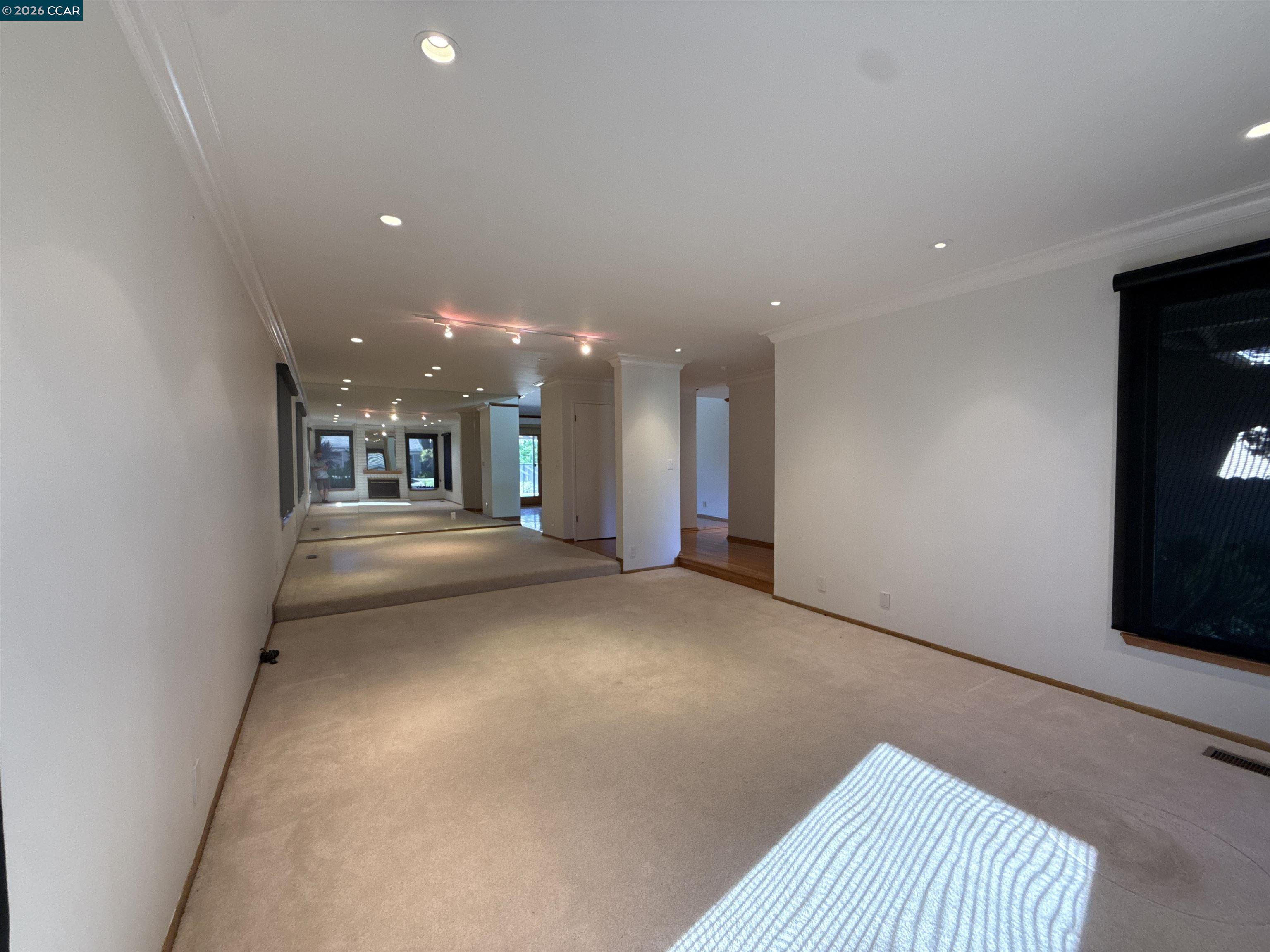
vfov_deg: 85.7
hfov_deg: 102.1
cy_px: 476
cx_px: 635
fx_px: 514
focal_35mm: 14
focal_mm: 2.22
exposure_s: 1/120
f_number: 2.2
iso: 320
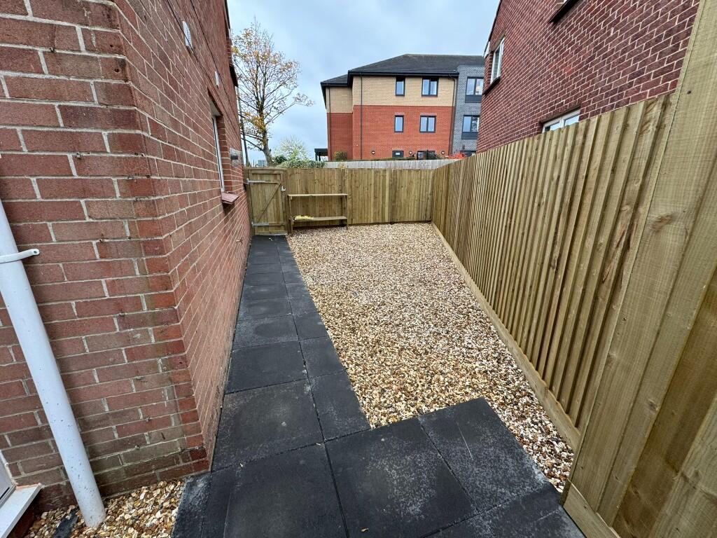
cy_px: 269
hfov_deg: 102.1
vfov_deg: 85.7
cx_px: 358
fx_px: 290
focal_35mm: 14
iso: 125
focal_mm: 2.22
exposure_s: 1/99
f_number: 2.2
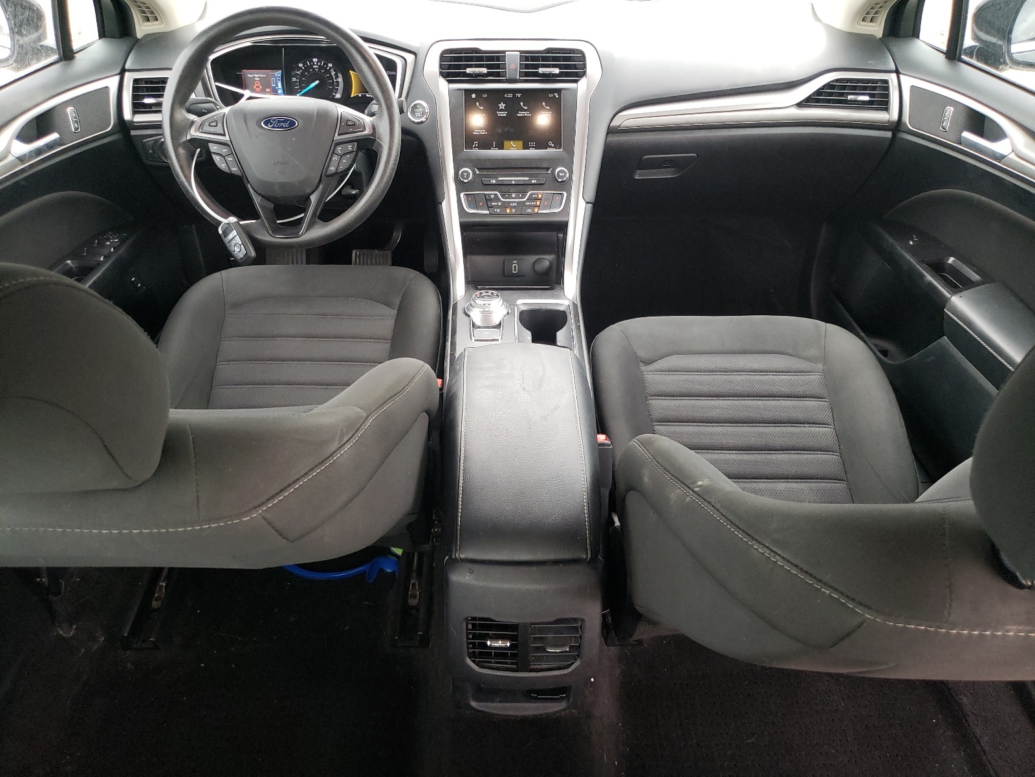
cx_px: 518
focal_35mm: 26
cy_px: 388
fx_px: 777
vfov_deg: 53.1
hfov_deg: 67.3
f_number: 1.5
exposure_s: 1/60.2
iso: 146
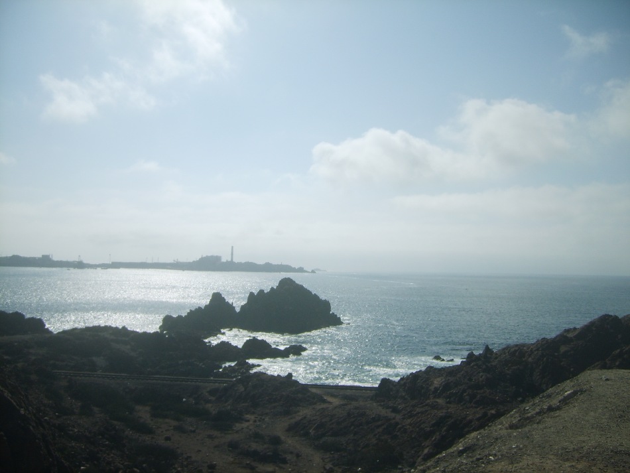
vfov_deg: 40.7
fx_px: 637
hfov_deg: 52.6
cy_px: 236
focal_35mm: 35
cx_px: 315
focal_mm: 5.8
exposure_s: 1/350
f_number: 7.1
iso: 50
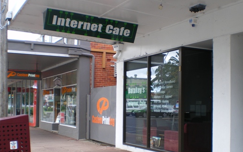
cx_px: 139
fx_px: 331
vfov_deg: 25.7
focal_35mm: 50
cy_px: 97
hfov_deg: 40.2
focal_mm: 6.3
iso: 64
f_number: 4.6
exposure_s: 1/50
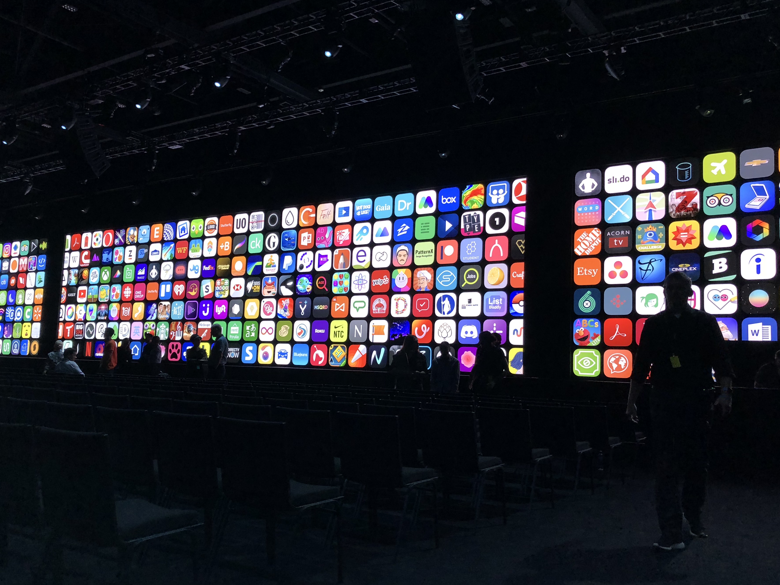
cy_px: 299
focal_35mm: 32
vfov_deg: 44.2
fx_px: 721
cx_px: 374
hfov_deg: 56.8
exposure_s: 1/30
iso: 40
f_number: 1.8
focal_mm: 4
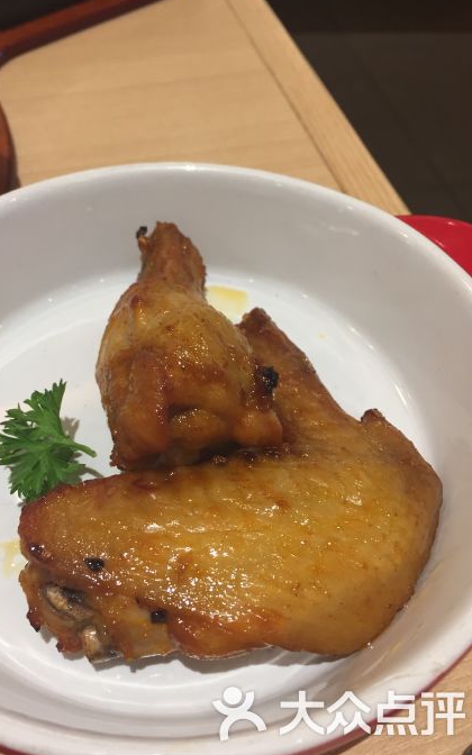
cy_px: 379
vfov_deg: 59.7
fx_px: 659
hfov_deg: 39.3
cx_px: 199
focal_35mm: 32
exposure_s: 1/33
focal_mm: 4.15
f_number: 2.2
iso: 80
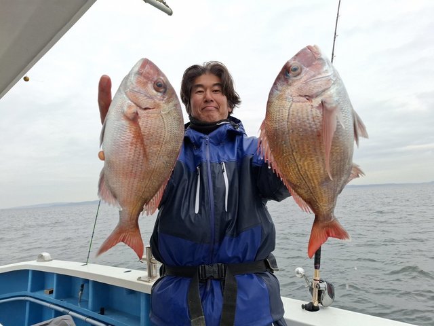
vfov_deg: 58.9
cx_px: 217
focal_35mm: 23
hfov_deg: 73.9
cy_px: 163
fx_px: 288
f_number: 1.8
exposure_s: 1/298
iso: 50
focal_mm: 5.54
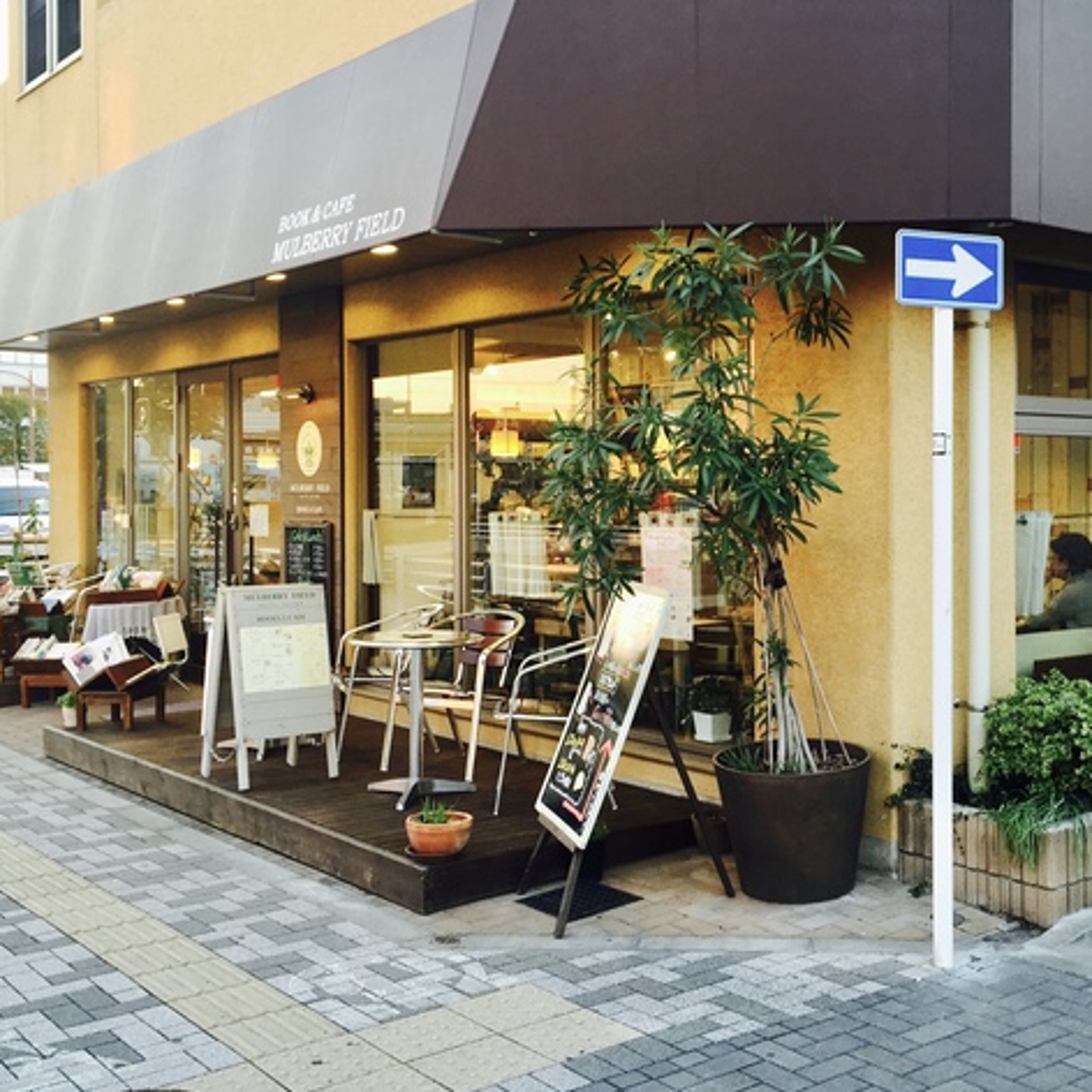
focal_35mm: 40
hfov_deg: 41.5
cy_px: 516
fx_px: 1428
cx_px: 699
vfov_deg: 41.8
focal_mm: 4.15
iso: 32
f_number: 2.2
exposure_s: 1/40
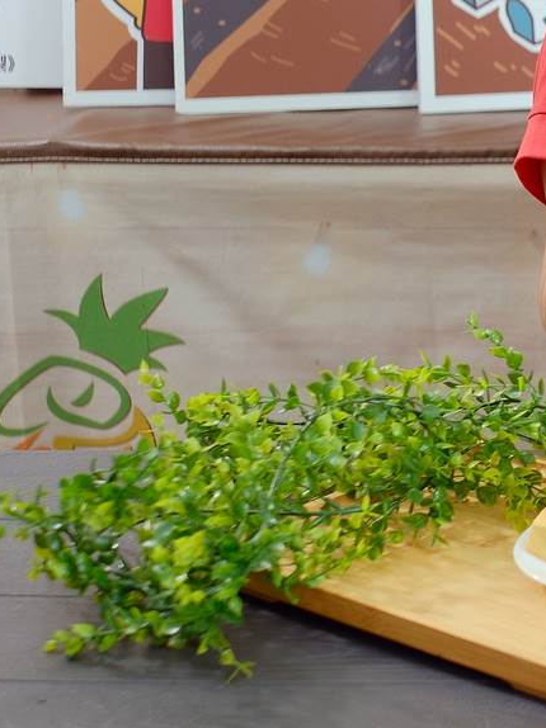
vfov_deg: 14.8
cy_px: -6
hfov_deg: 10.5
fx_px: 2757
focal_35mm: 131
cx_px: 1055
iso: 250
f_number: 2.2
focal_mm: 27
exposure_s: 1/160
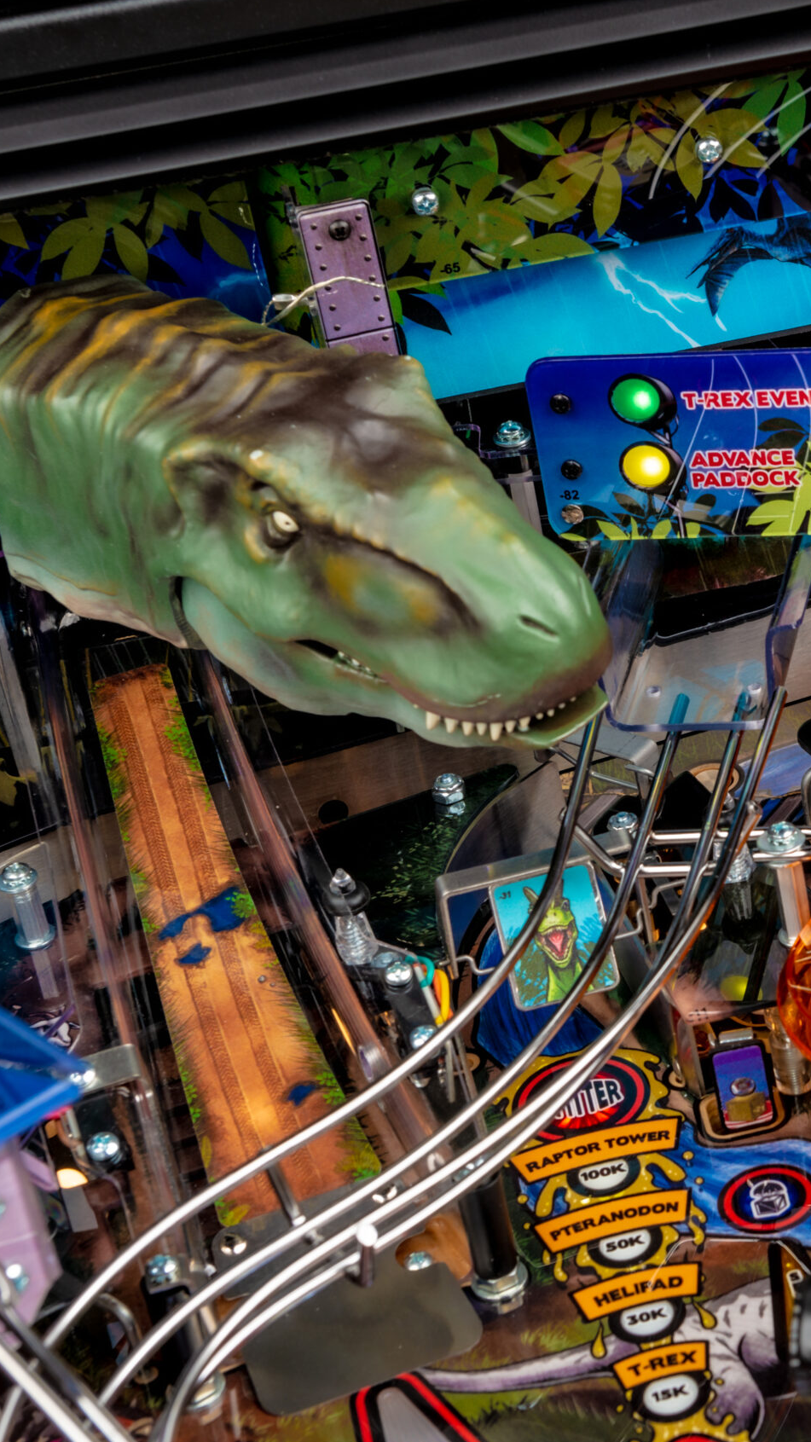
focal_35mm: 92
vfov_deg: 23.2
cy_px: 724
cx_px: 951
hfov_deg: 12.8
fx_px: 3518
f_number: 10
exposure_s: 1/100
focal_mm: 58
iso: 100
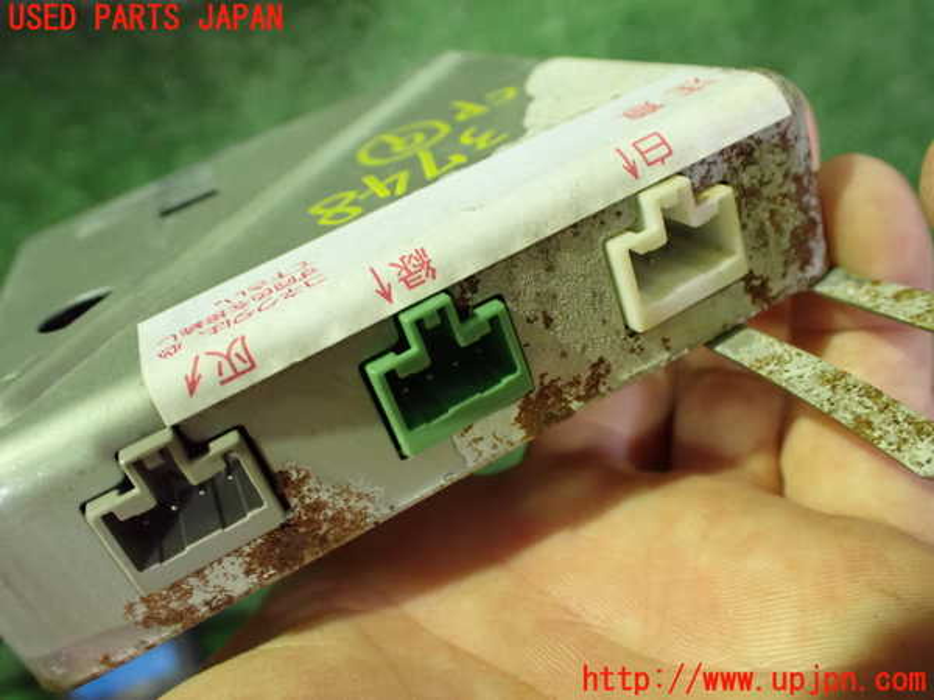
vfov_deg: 46.8
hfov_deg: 60.0
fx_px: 809
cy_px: 350
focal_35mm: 30
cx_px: 467
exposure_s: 1/30
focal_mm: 5.4
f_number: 2.3
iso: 1250
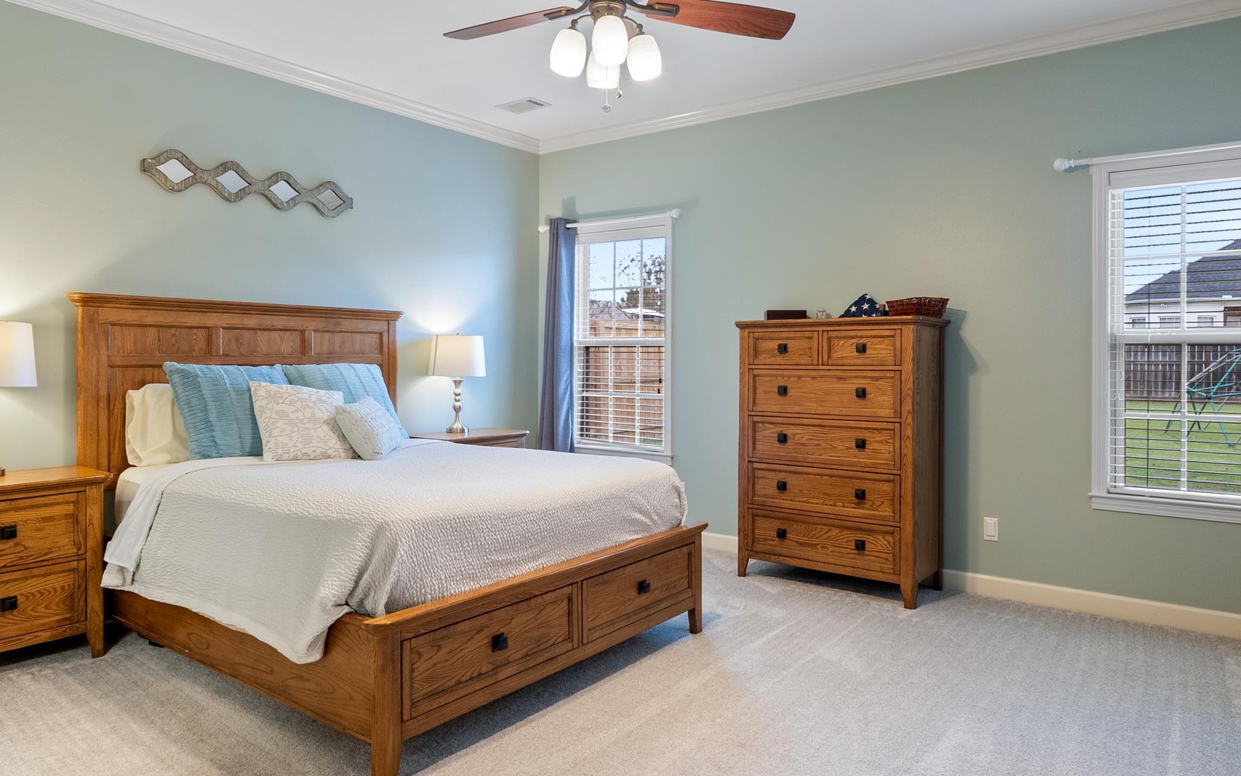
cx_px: 630
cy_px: 368
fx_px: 812
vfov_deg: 51.1
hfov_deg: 74.8
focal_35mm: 24
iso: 250
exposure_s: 1/1.25
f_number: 9
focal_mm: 16
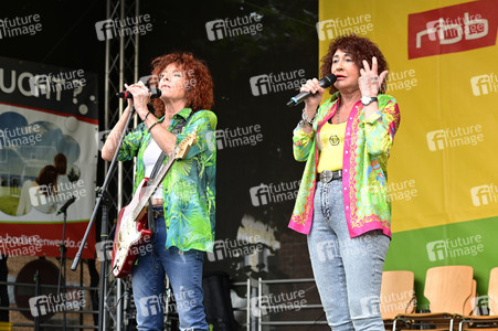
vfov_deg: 19.4
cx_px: 249
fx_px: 968
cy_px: 166
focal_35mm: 70
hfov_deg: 28.9
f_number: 4.5
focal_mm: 70
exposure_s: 1/100
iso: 250
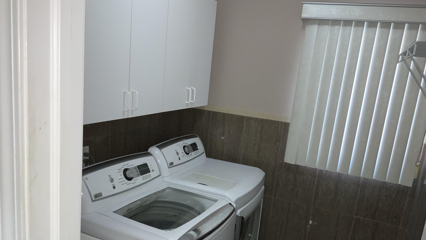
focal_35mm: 32
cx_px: 213
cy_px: 150
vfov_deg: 36.5
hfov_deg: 61.0
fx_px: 361
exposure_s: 1/60
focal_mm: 3
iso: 50
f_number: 1.8
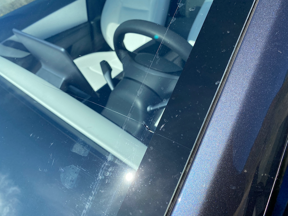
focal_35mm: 26
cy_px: 108
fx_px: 216
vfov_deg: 53.1
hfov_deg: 67.3
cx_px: 144
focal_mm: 4.25
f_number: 1.8
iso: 32
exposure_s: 1/3401
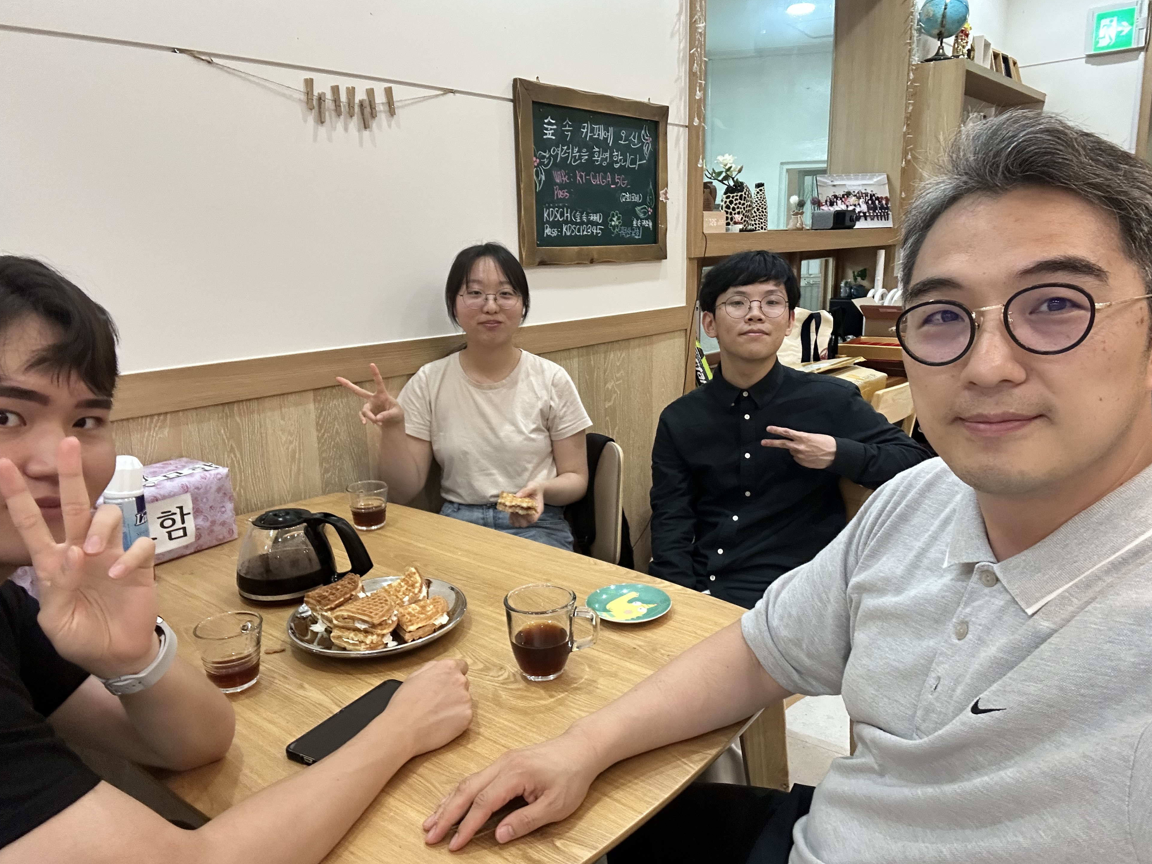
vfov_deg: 56.8
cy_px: 430
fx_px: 799
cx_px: 592
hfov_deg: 71.6
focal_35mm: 24
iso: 250
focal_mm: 2.69
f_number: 1.9
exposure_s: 1/40
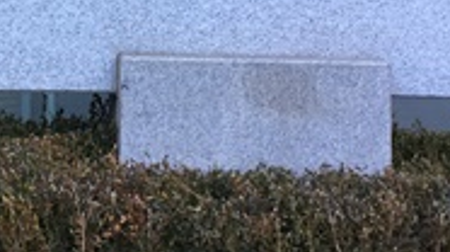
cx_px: -24
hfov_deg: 19.0
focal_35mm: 109
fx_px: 1299
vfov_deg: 10.8
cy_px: -94
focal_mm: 4.15
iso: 32
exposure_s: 1/120
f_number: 2.2
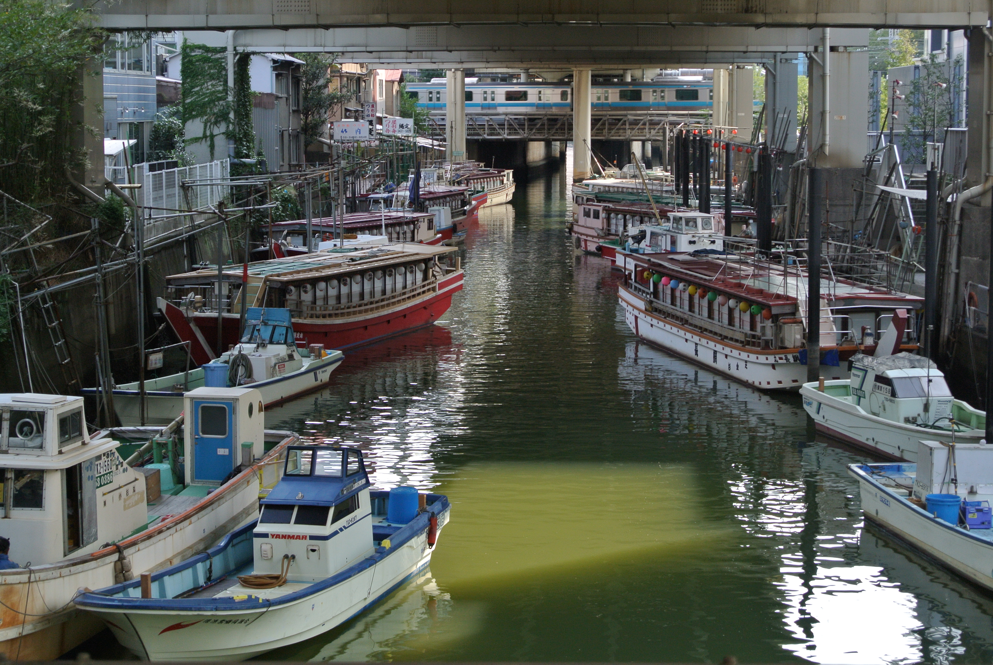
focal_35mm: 81
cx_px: 496
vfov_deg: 16.9
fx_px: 2237
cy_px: 332
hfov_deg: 25.0
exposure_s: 1/125
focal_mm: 30
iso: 180
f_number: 5.6
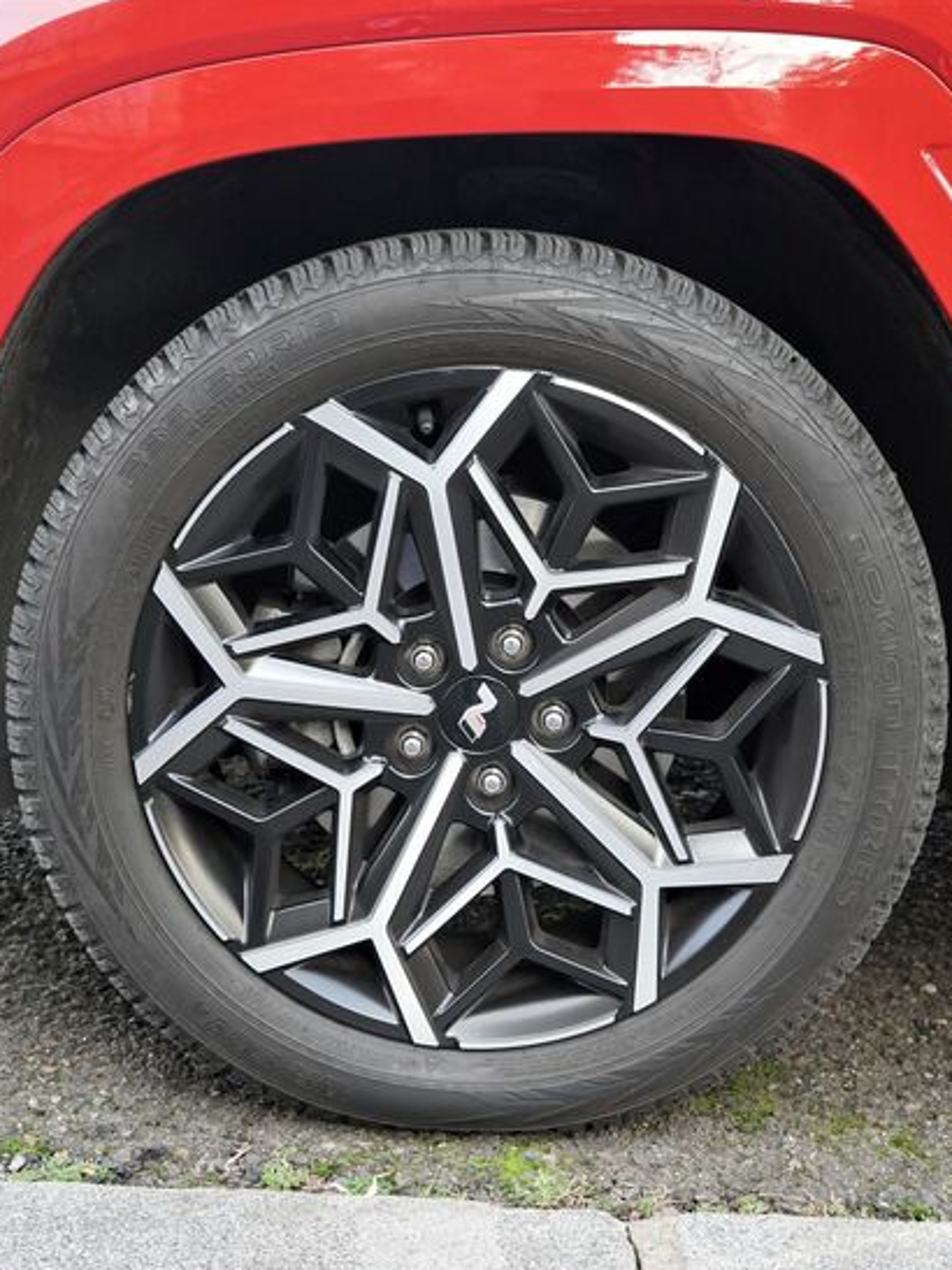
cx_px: 499
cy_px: 636
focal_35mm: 48
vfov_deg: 39.7
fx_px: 1761
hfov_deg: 30.2
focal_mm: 33
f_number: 6.3
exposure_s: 1/160
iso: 2500
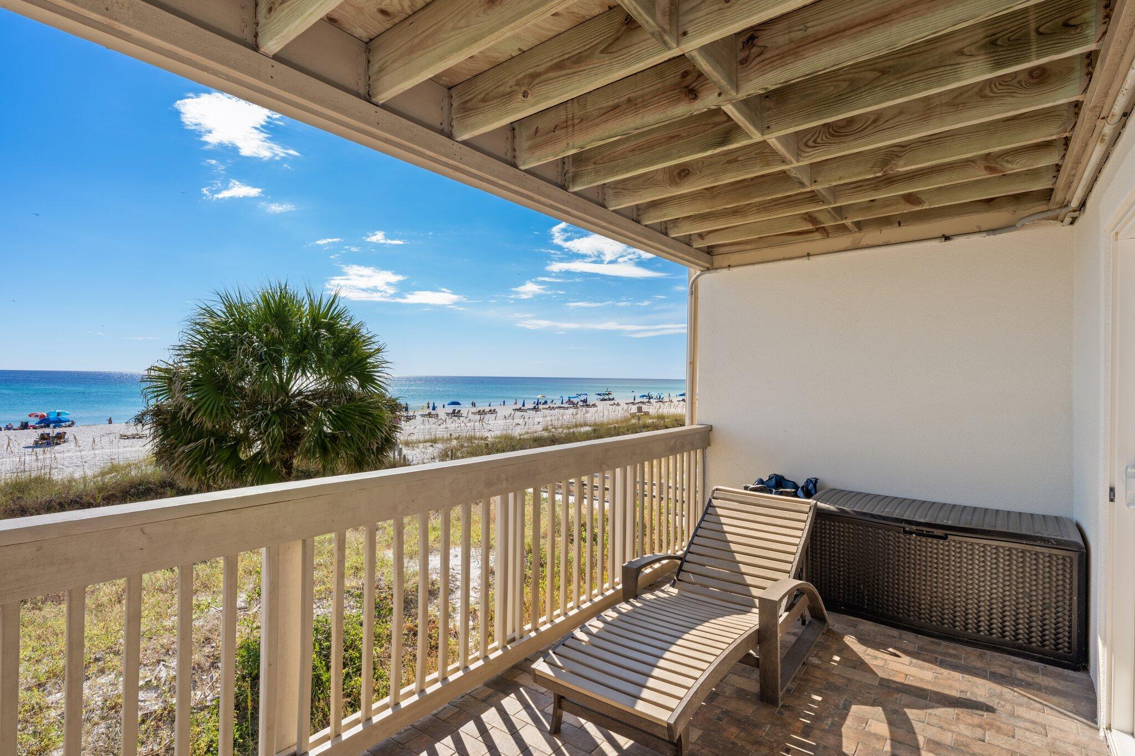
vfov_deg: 67.4
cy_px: 378
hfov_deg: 90.0
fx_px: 567
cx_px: 568
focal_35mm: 18
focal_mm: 18
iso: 100
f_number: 11
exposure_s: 1/20
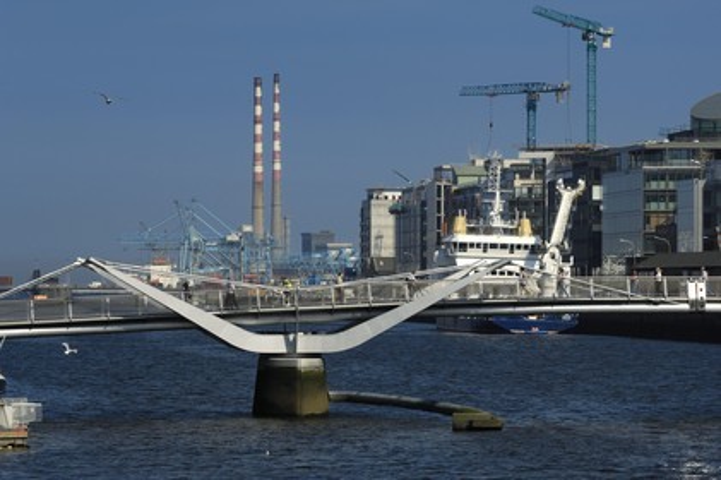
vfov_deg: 6.8
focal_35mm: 202
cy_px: 240
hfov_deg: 10.2
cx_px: 360
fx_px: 4052
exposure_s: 1/400
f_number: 8.5
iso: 100
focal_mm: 135
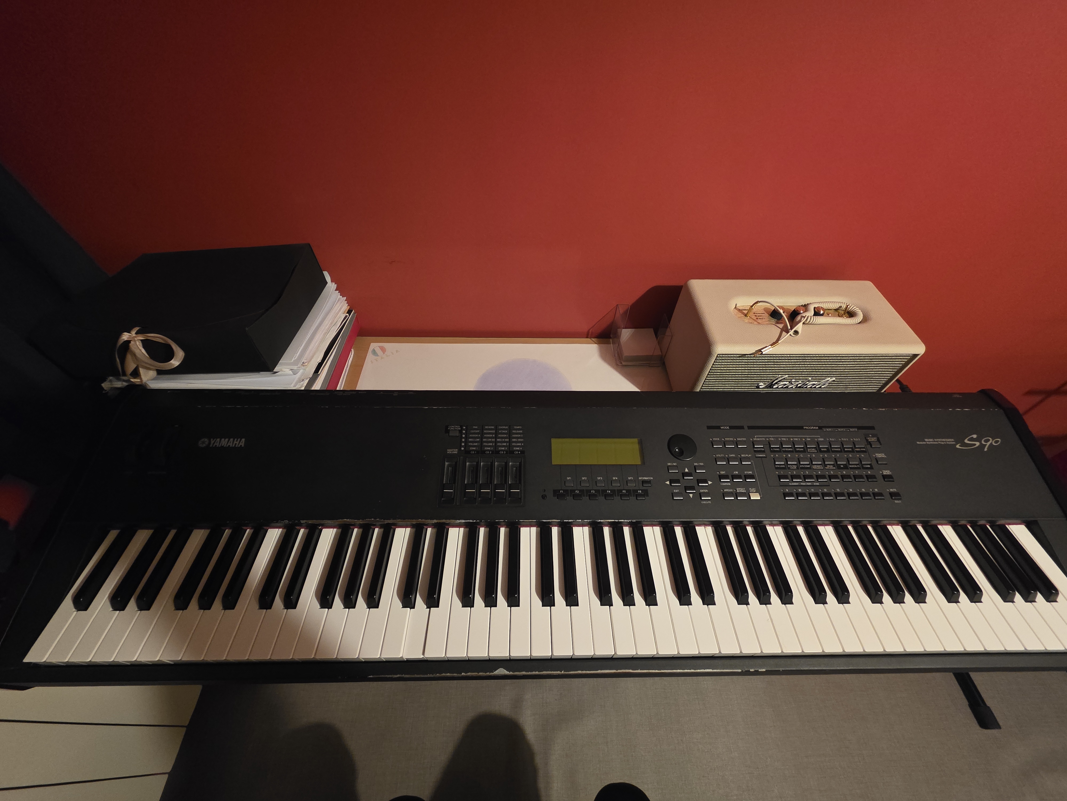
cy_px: 400
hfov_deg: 106.2
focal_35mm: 13
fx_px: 401
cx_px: 534
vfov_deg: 89.9
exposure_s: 1/50
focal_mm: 2.2
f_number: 1.9
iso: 1000
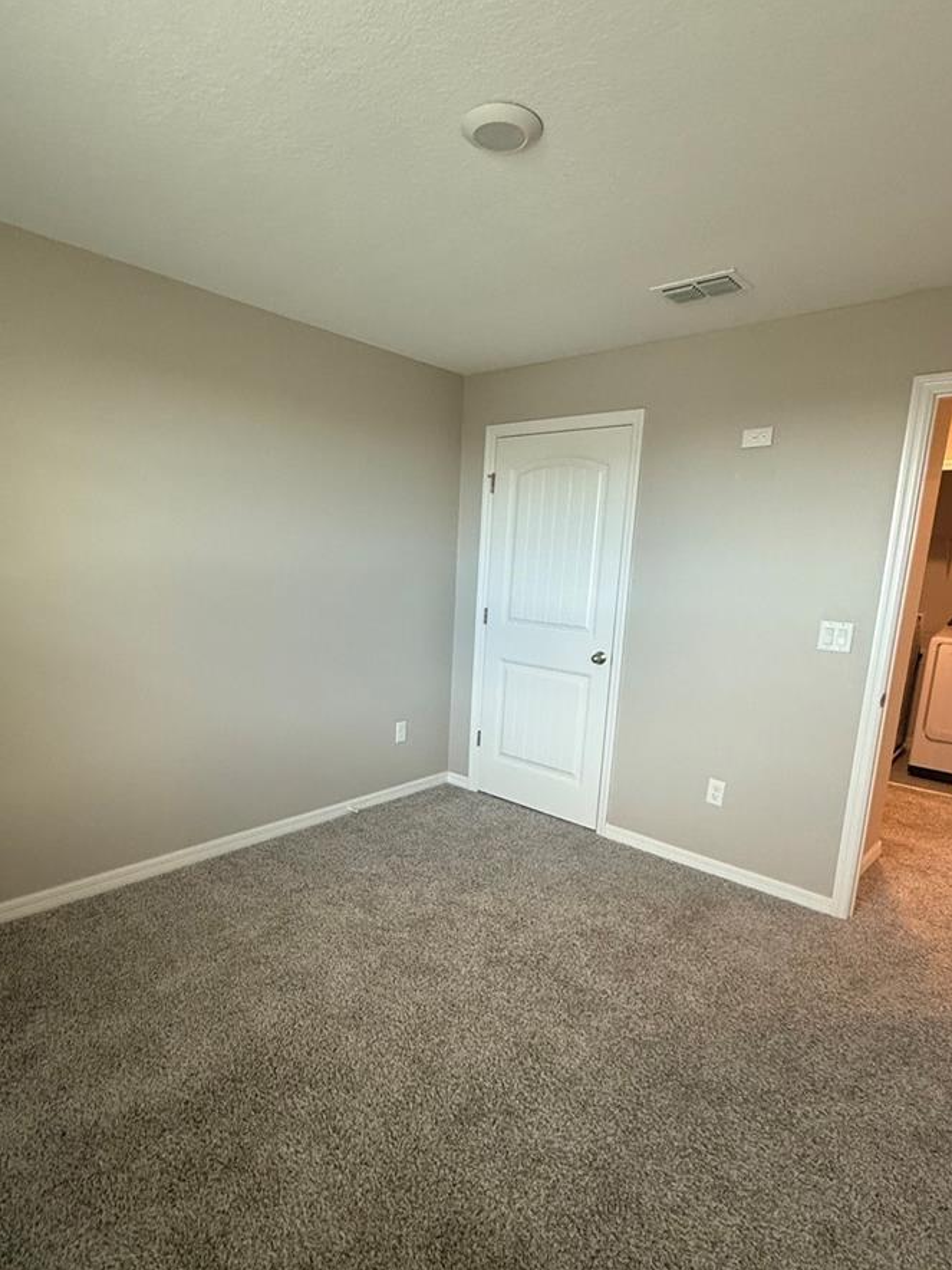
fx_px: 697
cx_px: 439
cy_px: 688
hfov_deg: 68.6
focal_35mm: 19
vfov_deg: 84.5
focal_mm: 2.22
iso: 250
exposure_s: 1/60
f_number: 2.2
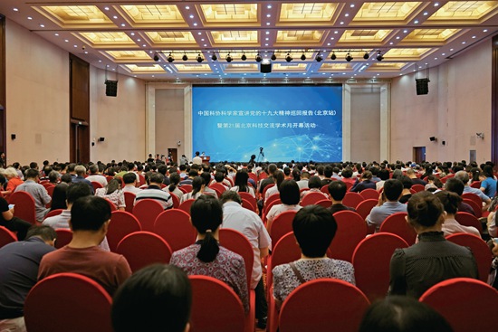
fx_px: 387
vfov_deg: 46.4
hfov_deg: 65.5
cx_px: 249
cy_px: 166
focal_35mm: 28
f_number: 4
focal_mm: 28
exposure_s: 1/160
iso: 1250
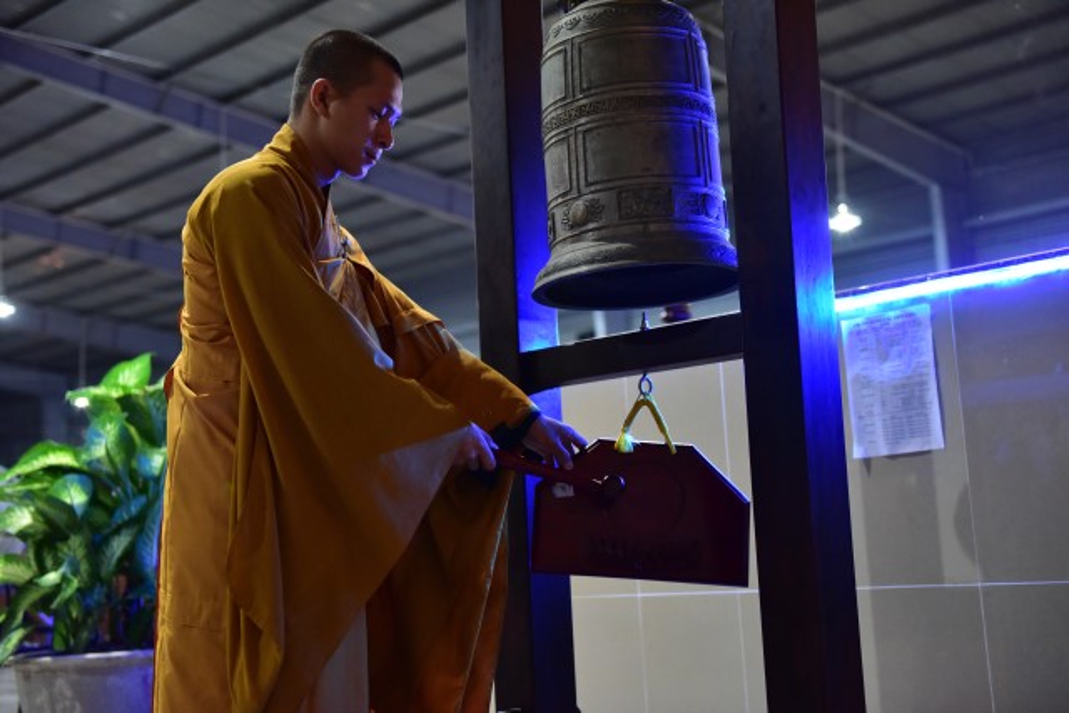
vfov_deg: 26.0
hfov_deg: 38.2
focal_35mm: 52
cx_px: 534
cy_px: 356
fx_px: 1544
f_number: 2.8
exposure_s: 1/80
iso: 4000
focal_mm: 52
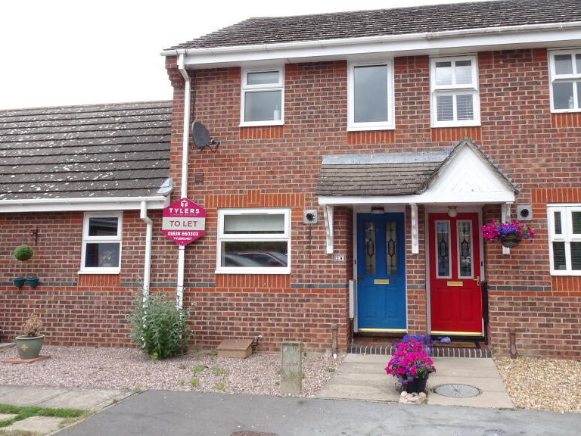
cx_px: 337
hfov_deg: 56.5
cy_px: 178
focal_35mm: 32
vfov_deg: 44.0
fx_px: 537
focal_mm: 4.1
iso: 80
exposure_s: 1/40
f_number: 8
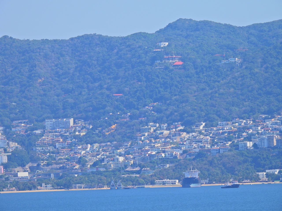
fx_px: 2851
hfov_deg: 5.7
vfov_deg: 4.2
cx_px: 141
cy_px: 106
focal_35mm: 350
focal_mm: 62.5
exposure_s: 1/1000
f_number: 5
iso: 100
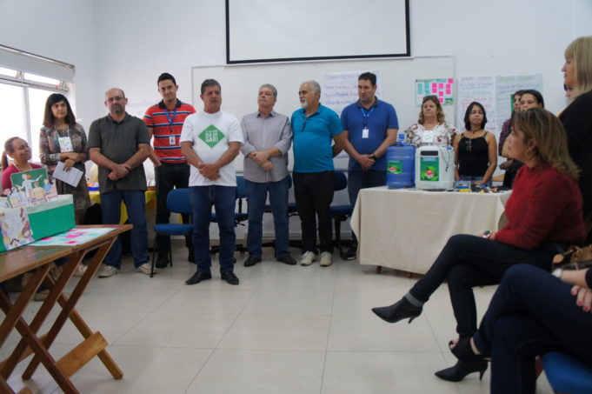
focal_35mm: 30
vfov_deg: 43.5
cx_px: 296
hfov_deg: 62.0
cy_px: 197
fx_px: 493
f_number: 4
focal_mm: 20
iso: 1250
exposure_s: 1/160
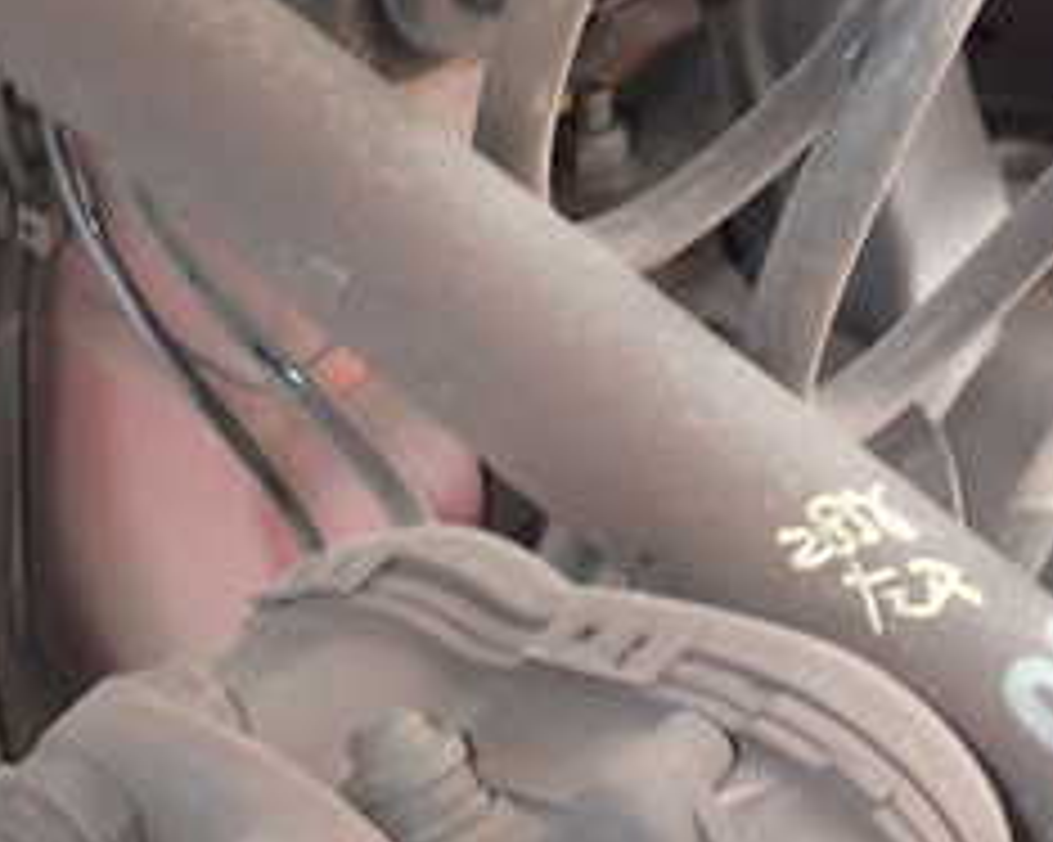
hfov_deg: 25.4
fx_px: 2336
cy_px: 423
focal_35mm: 75
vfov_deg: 20.4
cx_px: 459
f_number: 2.3
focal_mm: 5.4
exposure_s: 1/30
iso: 200
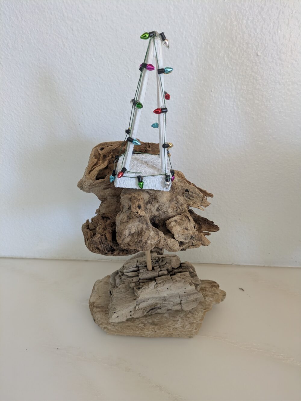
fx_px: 290
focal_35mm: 25
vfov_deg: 69.4
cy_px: 200
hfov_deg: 54.9
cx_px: 150
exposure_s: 1/61.8
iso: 197
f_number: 1.89
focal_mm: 5.43
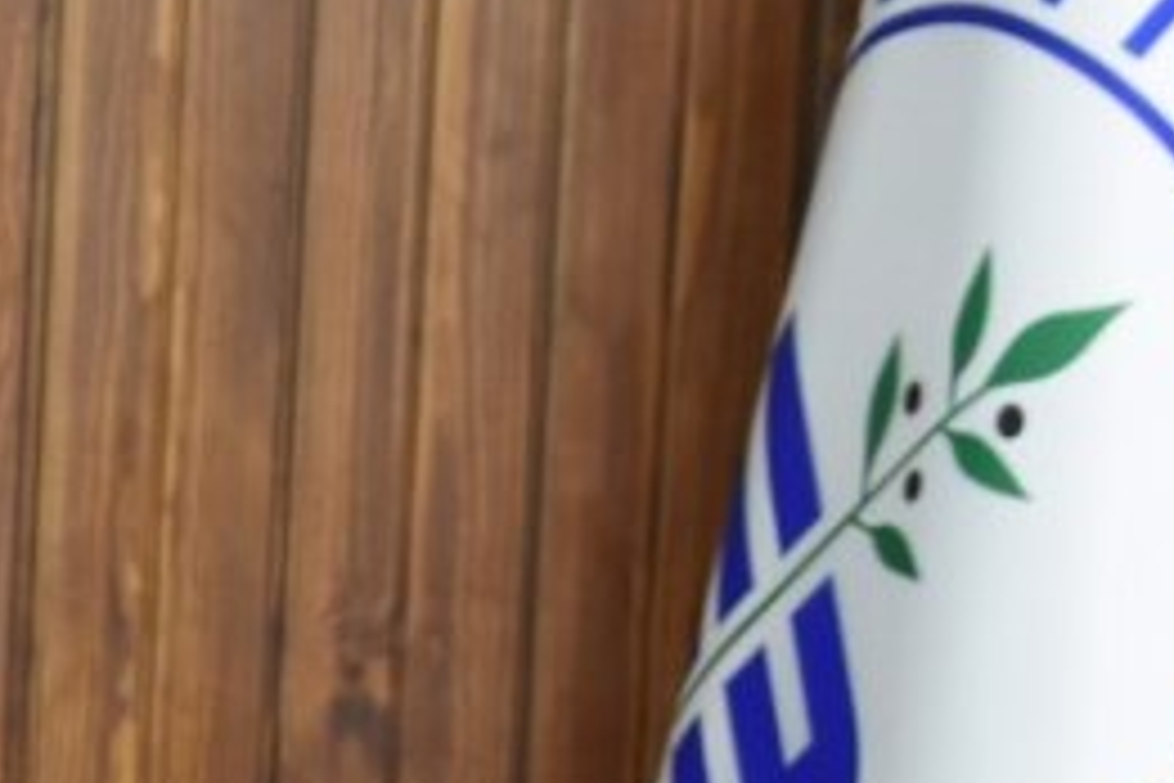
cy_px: 1102
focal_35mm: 194
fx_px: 6326
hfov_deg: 10.2
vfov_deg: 7.0
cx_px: -704
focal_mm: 22
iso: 1400
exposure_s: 1/60
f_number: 4
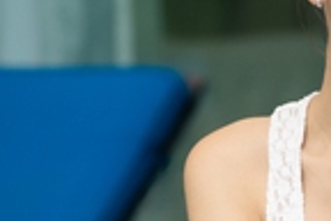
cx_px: 685
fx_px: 6629
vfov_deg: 1.9
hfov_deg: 2.8
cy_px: 162
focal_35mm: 721
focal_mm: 160
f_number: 4
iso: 800
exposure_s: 1/500
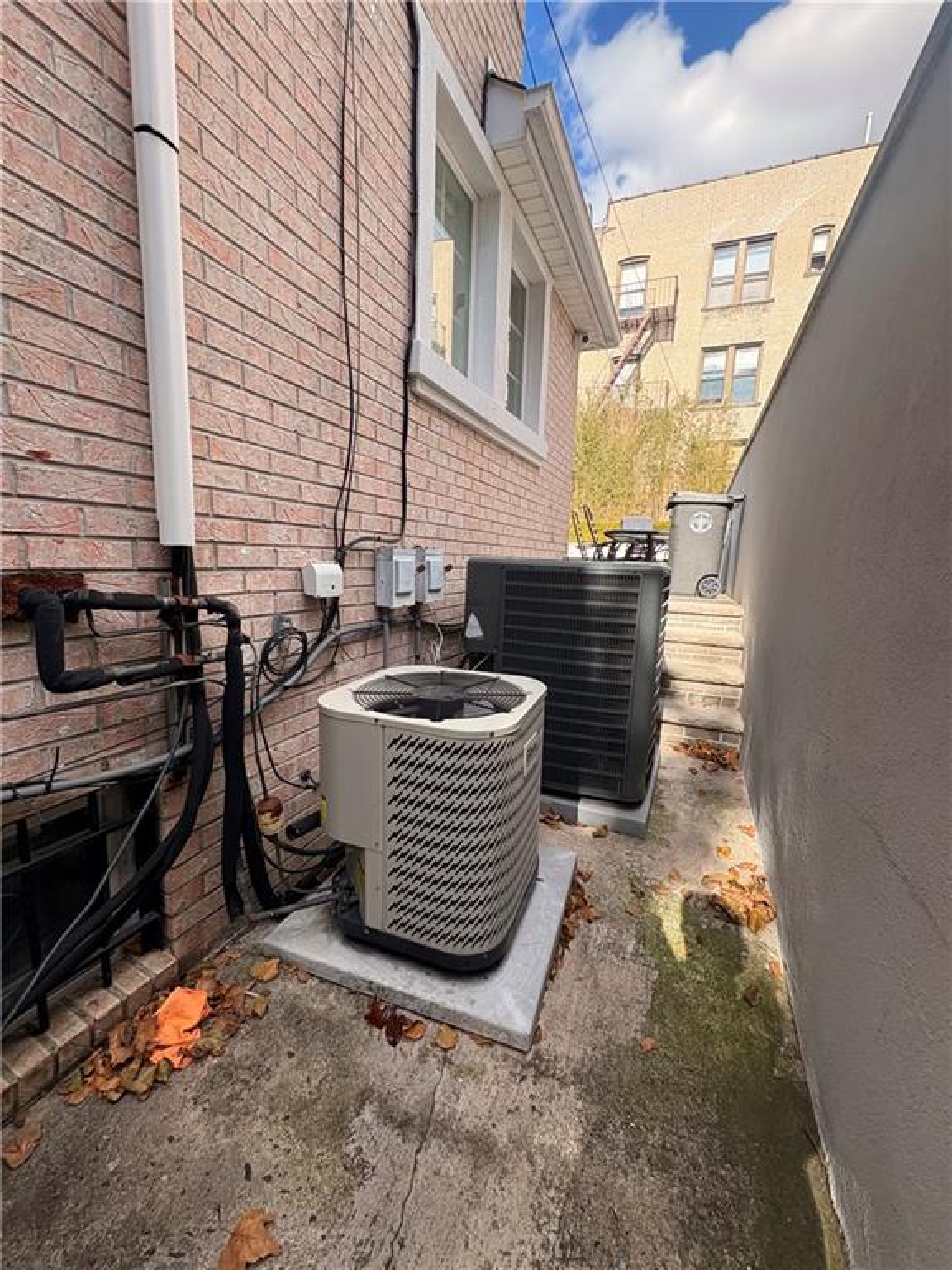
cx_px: 476
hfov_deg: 85.7
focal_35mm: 14
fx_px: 513
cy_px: 635
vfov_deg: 102.1
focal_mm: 2.22
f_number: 2.2
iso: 64
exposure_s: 1/392
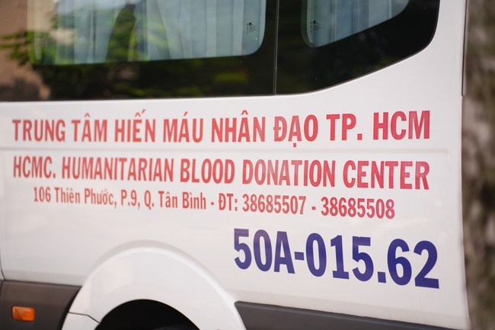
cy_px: 165
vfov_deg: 11.5
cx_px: 248
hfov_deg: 17.2
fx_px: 1636
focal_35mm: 119
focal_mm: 119
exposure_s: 1/1000
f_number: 2.8
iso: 640
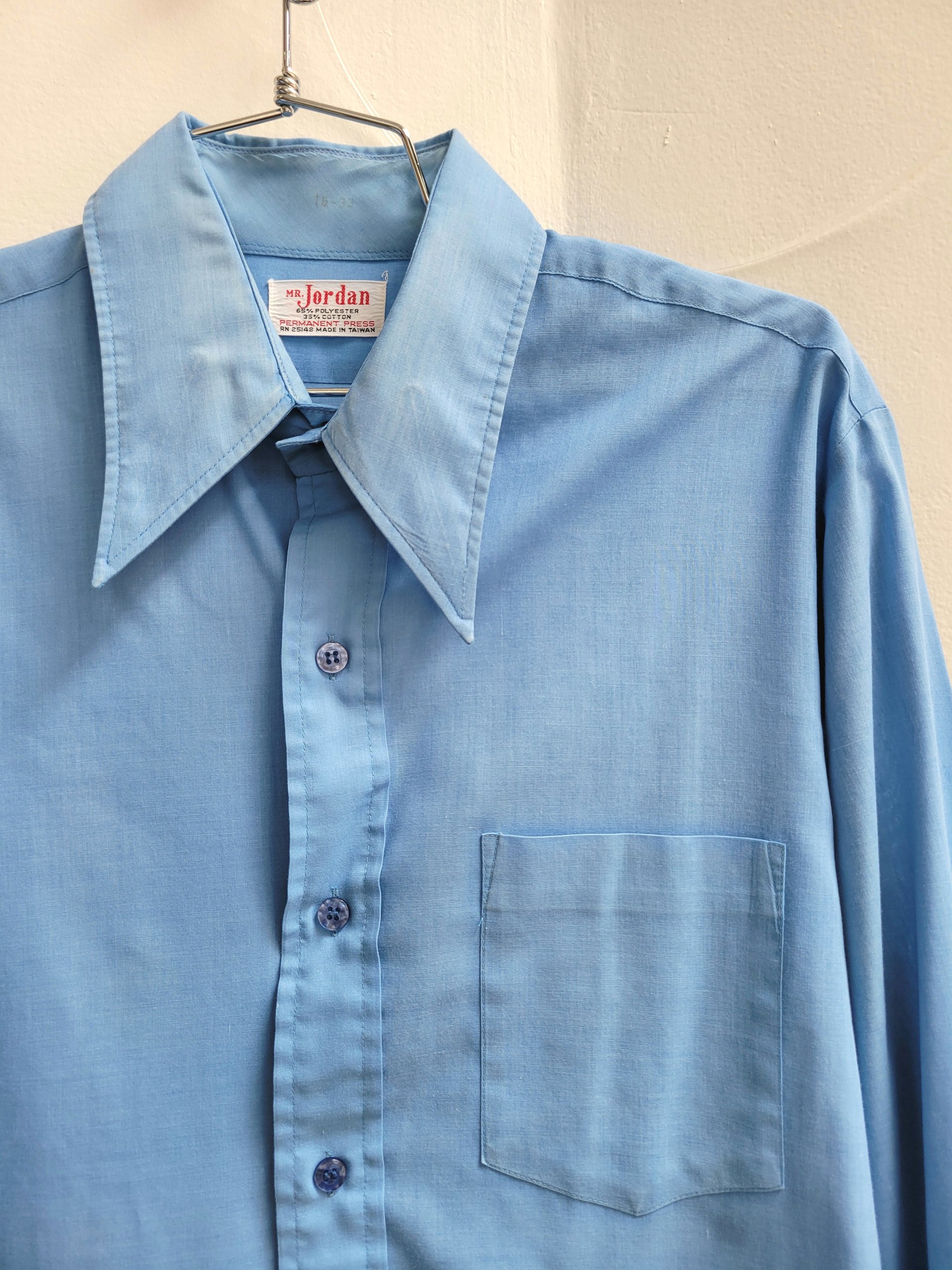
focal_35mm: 26
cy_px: 635
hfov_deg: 53.1
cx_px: 476
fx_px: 953
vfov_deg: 67.3
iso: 64
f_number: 1.8
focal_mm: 5.4
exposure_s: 1/120
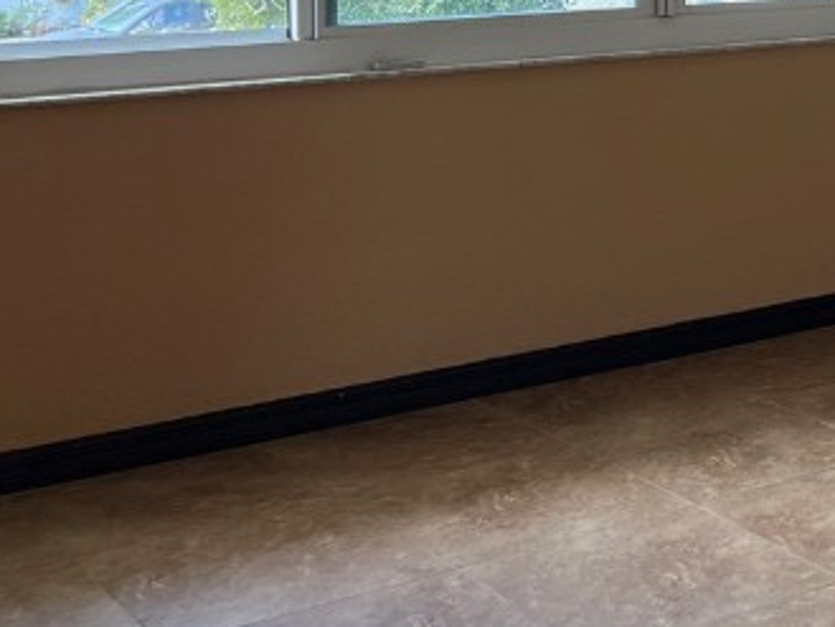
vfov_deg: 17.6
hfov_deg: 21.8
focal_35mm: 81
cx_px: 1081
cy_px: -74
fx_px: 1955
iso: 40
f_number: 1.5
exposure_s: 1/209
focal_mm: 5.7
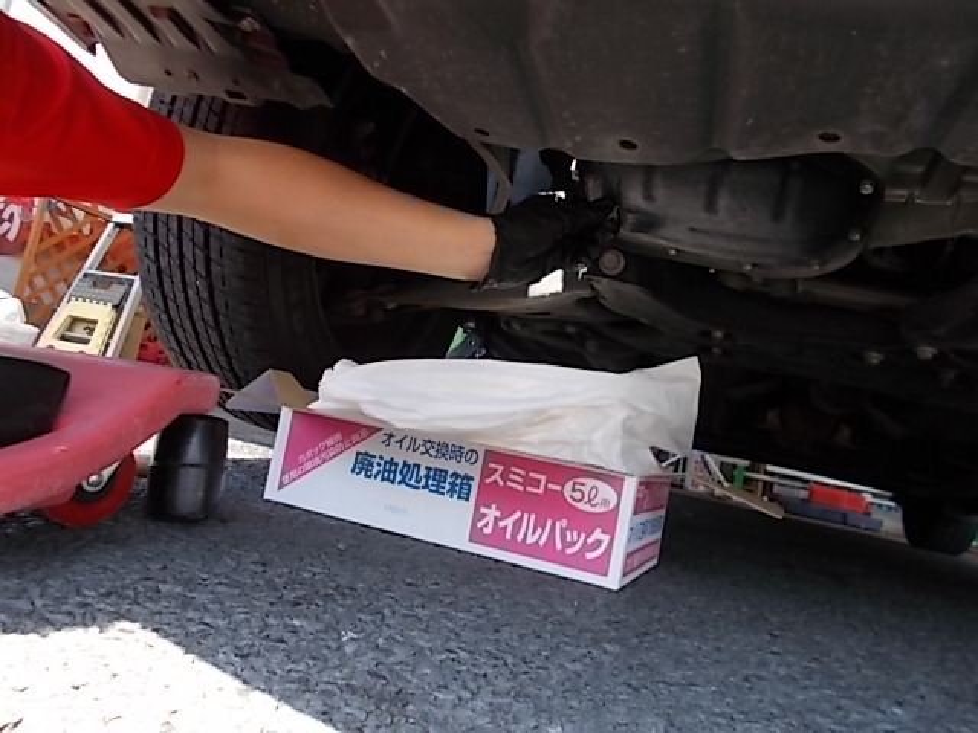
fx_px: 735
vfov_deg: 53.1
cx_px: 489
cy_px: 366
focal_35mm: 26
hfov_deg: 67.3
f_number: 3.2
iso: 80
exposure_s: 1/80
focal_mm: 4.6
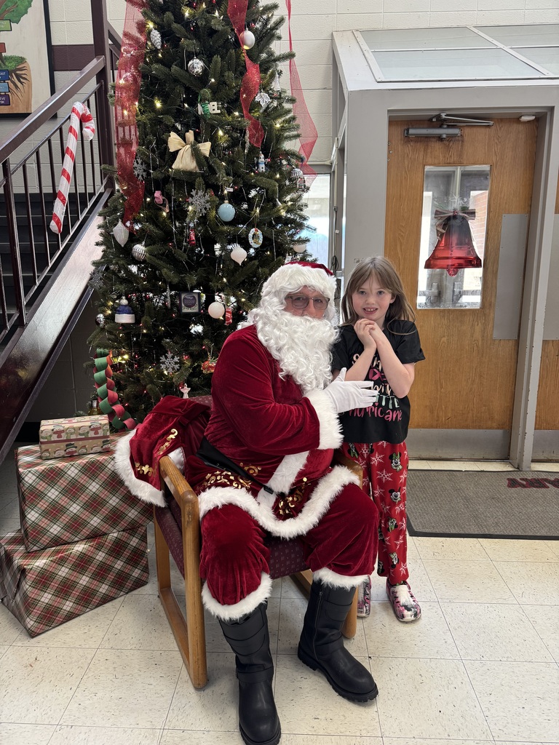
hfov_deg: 56.8
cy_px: 372
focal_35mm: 24
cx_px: 280
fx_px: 517
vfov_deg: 71.6
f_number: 1.78
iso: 160
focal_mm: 6.76
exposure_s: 1/60
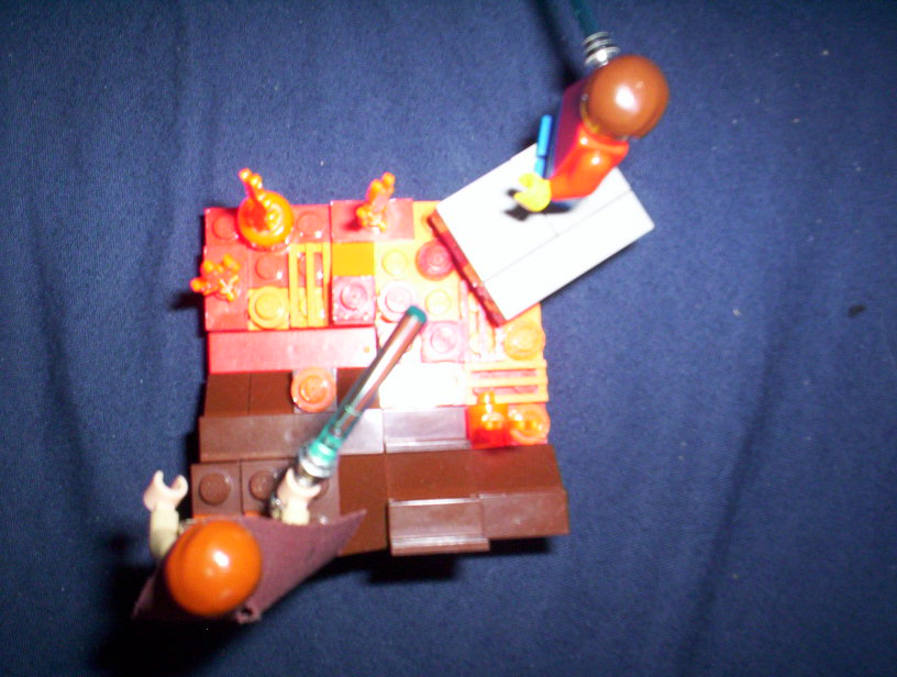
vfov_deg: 37.9
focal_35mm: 38
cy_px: 338
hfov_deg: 48.9
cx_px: 448
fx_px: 987
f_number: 4.5
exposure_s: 1/60
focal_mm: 4.99
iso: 140
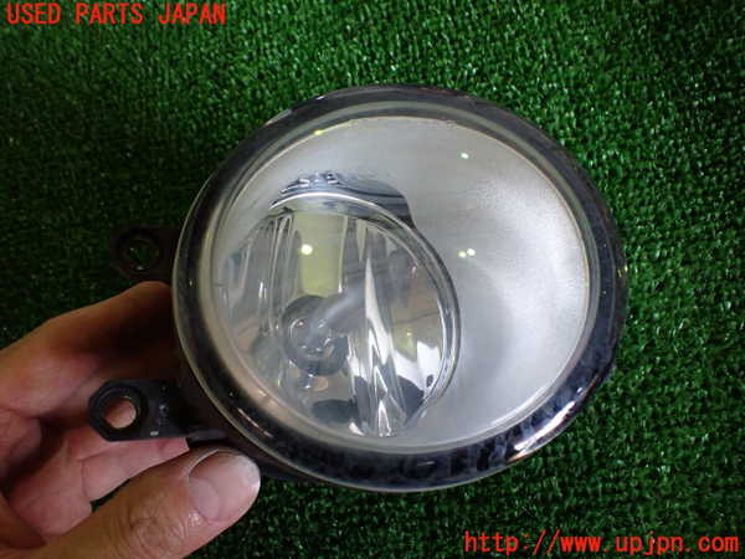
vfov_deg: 46.8
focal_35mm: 30
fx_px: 646
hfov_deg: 60.0
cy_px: 280
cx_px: 372
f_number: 2.3
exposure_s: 1/125
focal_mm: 5.4
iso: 500
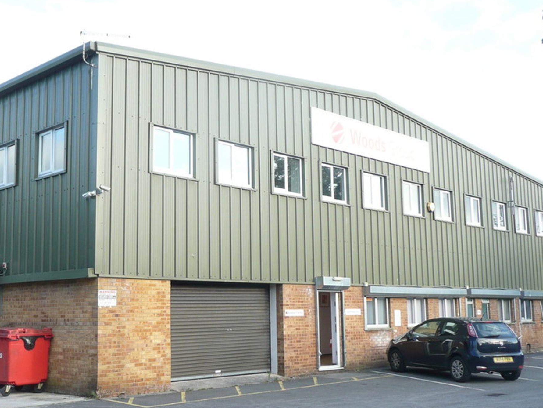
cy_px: 201
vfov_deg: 31.5
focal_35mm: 46
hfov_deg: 41.1
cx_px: 226
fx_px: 722
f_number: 3.5
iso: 100
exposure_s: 1/125
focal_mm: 5.2
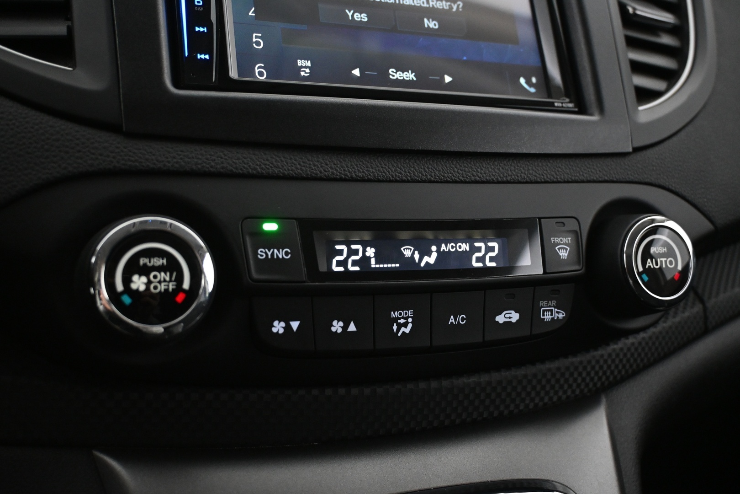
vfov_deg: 36.2
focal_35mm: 37
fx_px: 755
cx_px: 370
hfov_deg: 52.2
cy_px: 247
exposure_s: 1/40
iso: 2800
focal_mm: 24.5
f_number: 4.2
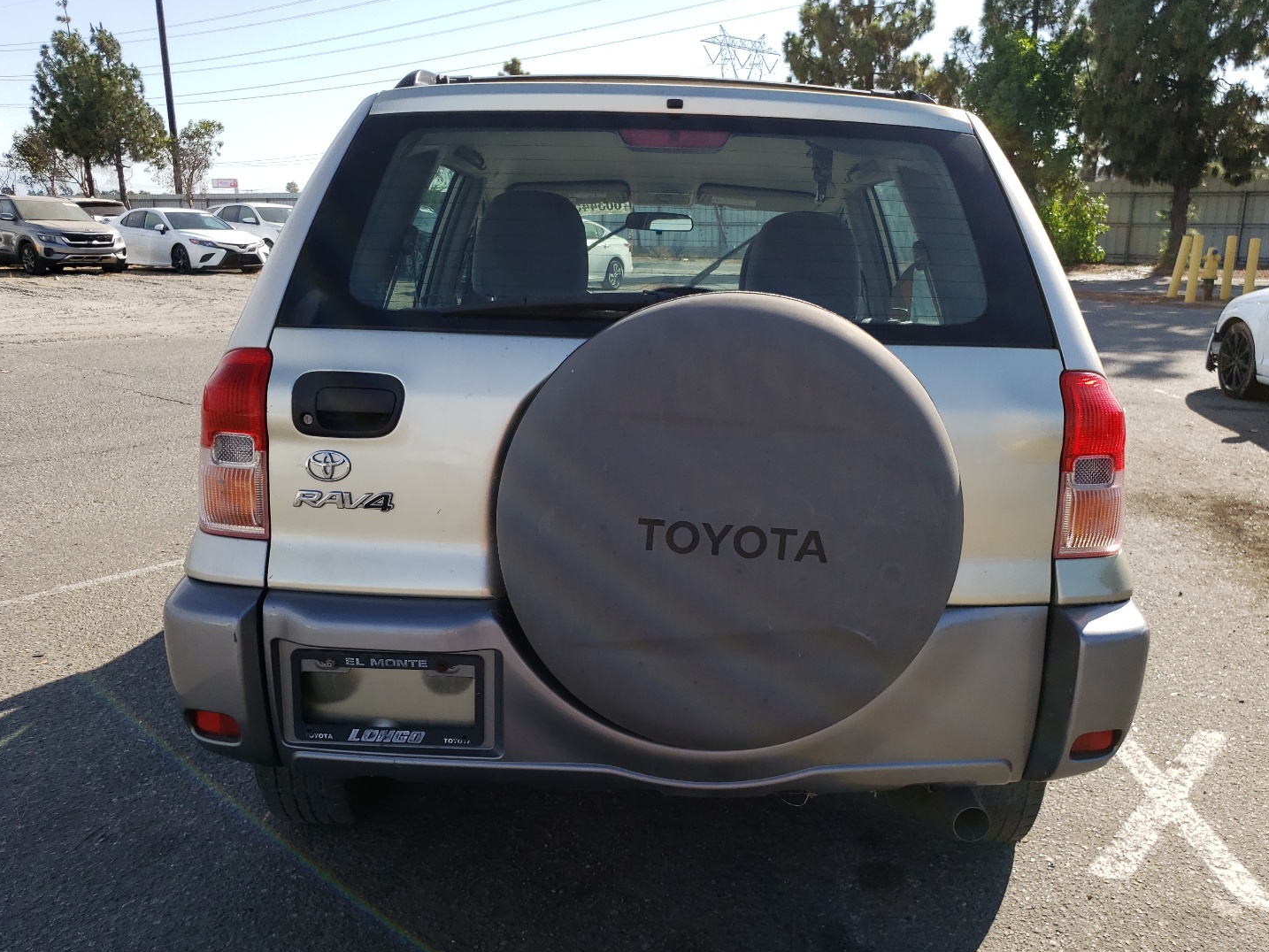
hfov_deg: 61.6
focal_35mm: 29
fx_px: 1063
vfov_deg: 48.2
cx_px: 676
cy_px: 487
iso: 50
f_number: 1.5
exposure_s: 1/2000
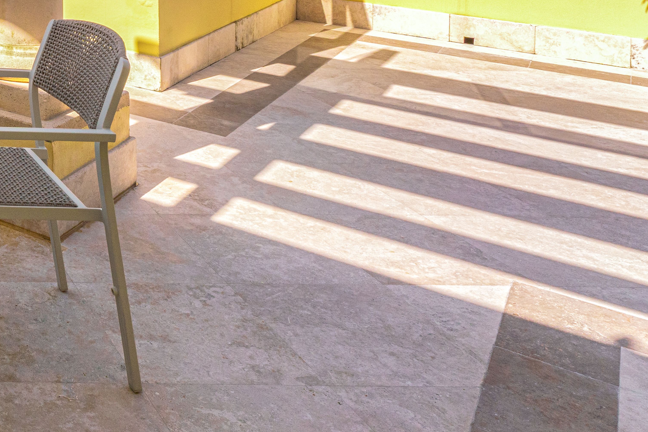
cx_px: -232
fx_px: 792
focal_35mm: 44
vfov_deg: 25.3
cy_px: -162
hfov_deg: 31.7
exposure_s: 1/640
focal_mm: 14
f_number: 10
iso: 400
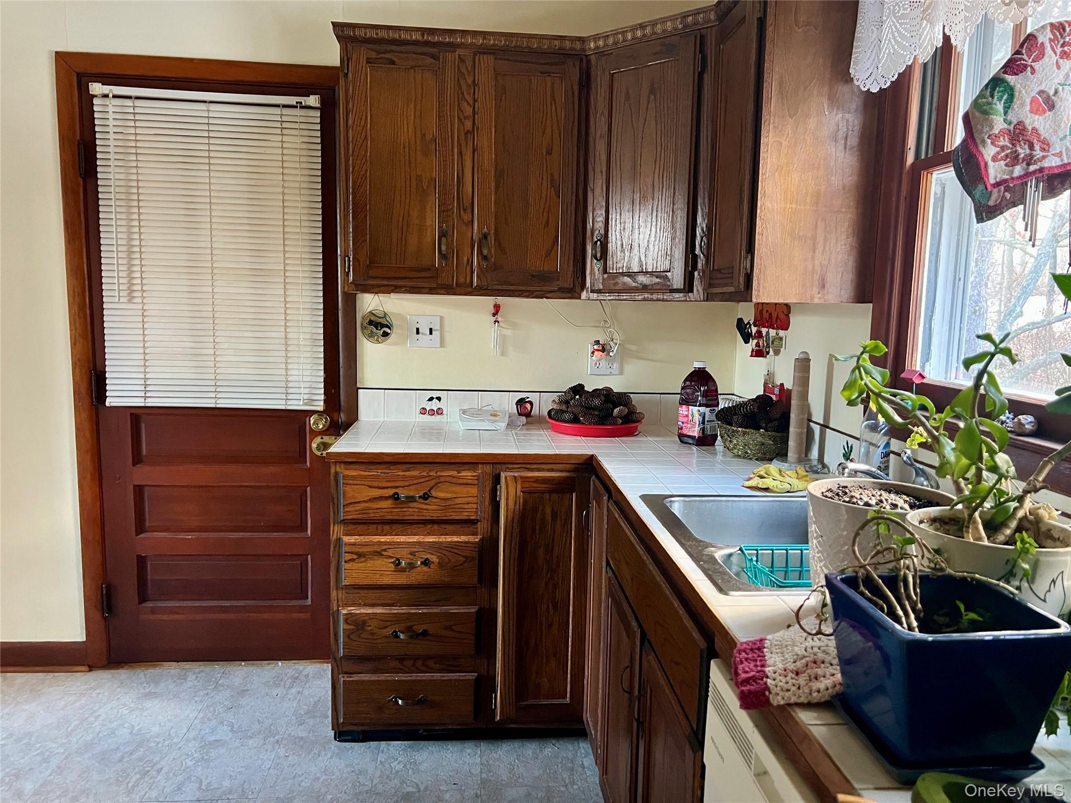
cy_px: 402
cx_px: 536
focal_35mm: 26
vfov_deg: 53.1
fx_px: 804
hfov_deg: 67.3
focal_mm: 5.7
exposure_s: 1/60
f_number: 1.5
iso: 500
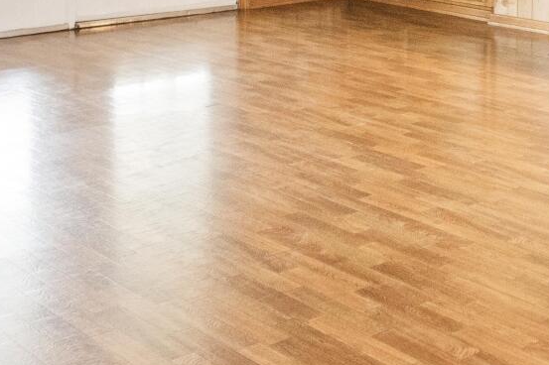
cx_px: 511
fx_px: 1158
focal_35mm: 76
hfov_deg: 25.7
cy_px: -188
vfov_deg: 16.3
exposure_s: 1/160
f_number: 2.8
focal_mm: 14
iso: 1600
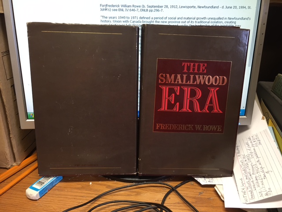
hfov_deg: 61.7
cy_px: 106
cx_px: 141
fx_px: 236
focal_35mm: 29
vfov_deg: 48.2
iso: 50
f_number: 2.2
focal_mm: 4.15
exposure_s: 1/15
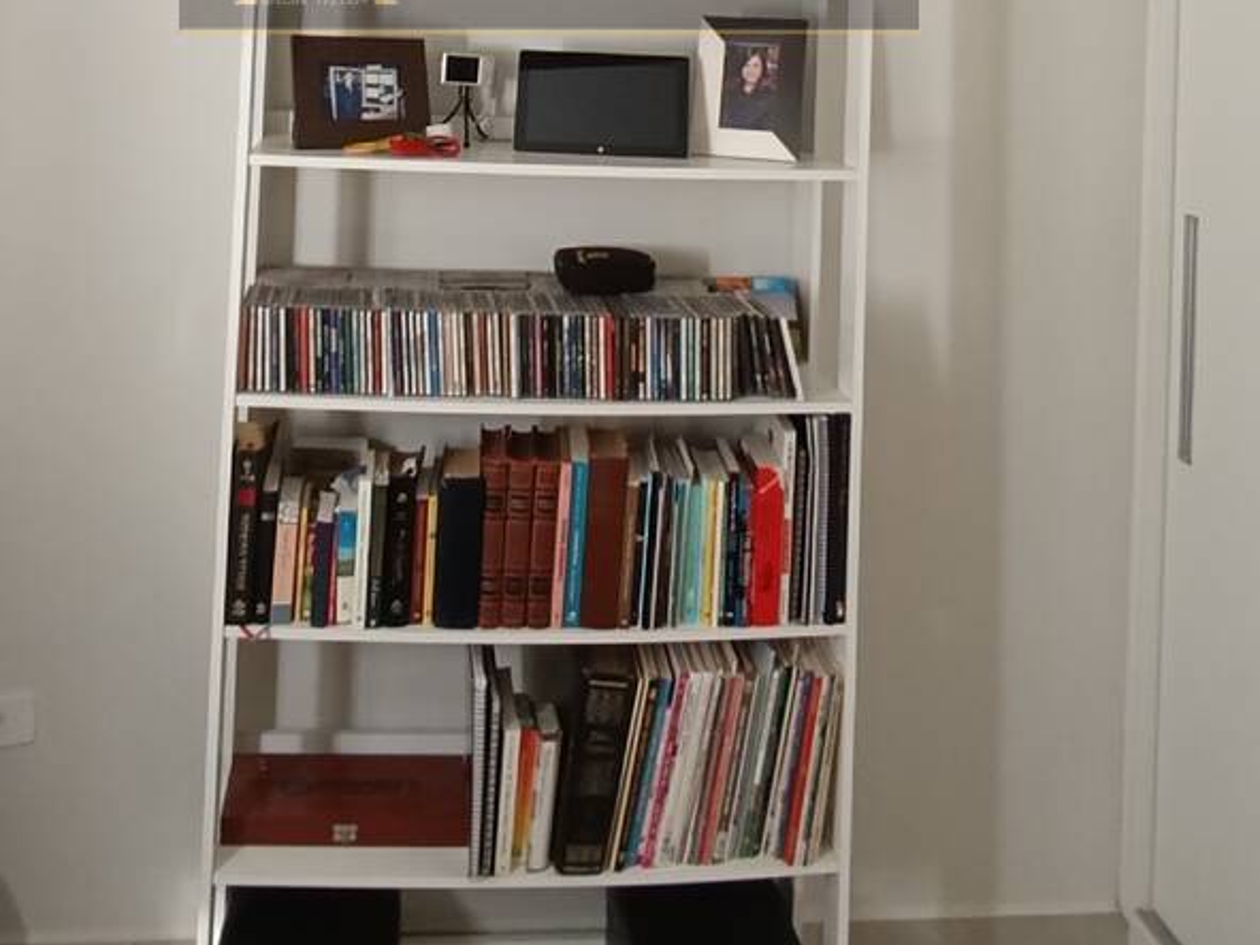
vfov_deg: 32.6
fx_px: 1419
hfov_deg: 47.7
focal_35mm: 39
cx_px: 546
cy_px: -81
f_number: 2.2
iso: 400
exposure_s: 1/60
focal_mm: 1.65
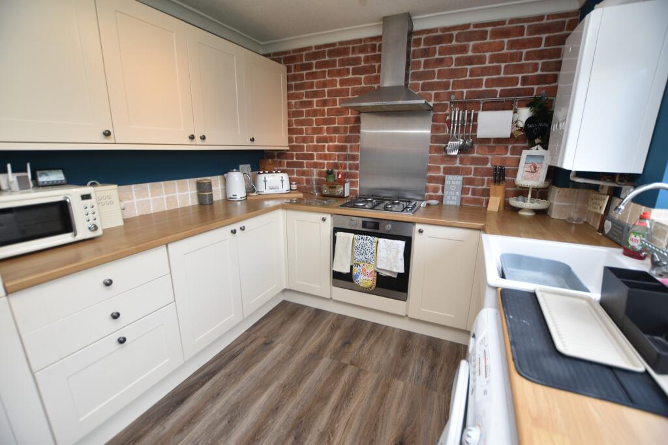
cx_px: 334
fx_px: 278
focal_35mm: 15
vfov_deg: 77.3
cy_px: 222
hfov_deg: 100.4
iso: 100
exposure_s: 1/30
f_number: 3.5
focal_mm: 10
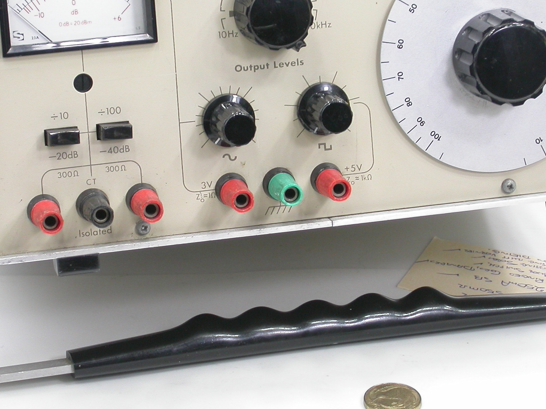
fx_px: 2649
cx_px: 258
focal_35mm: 168
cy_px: 127
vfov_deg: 8.8
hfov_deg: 11.8
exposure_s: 1/32.5
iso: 100
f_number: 4.1
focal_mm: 22
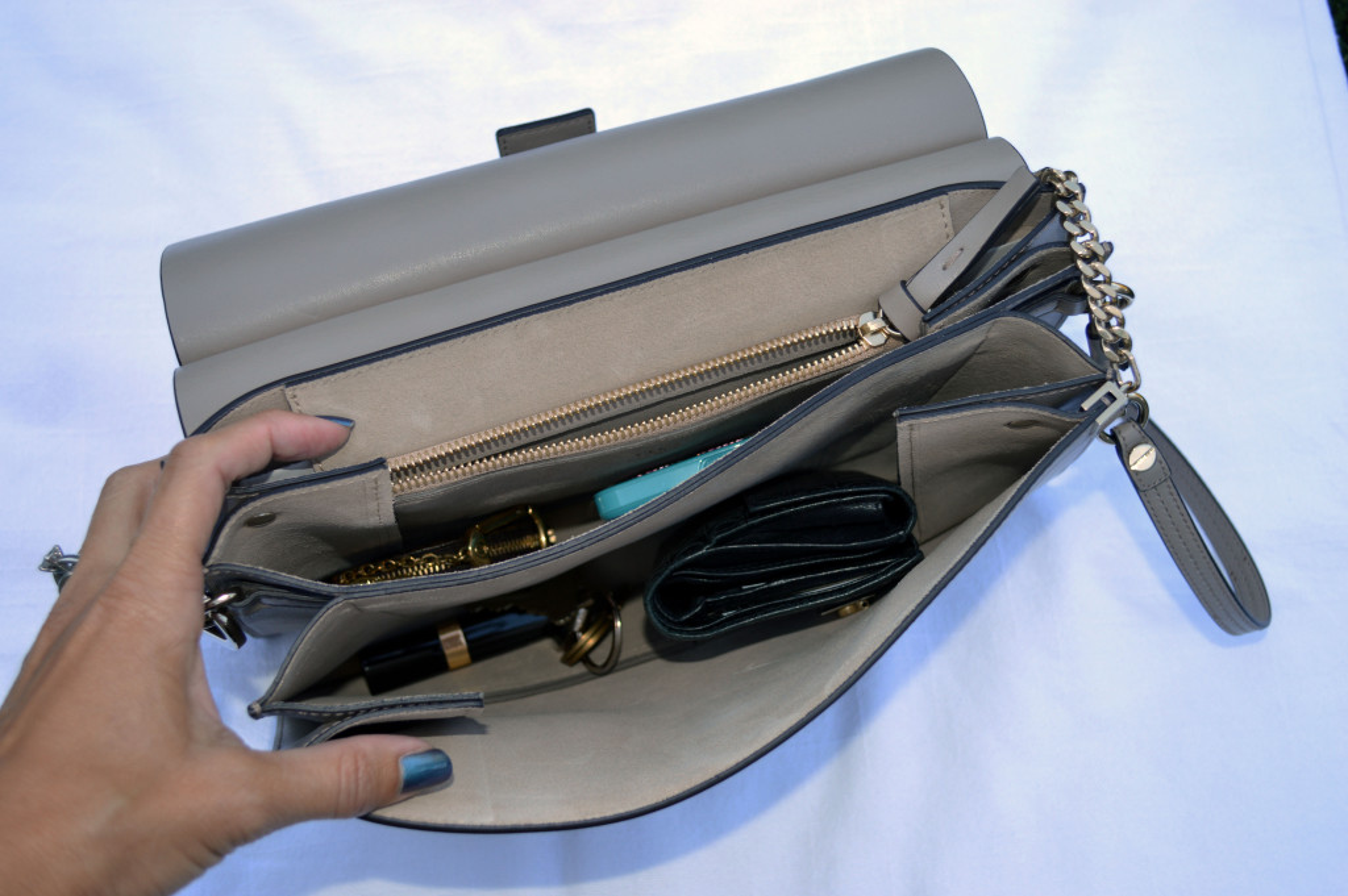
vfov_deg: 34.2
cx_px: 674
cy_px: 448
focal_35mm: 39
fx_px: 1459
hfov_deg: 49.6
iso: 160
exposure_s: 1/125
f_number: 4.2
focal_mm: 26
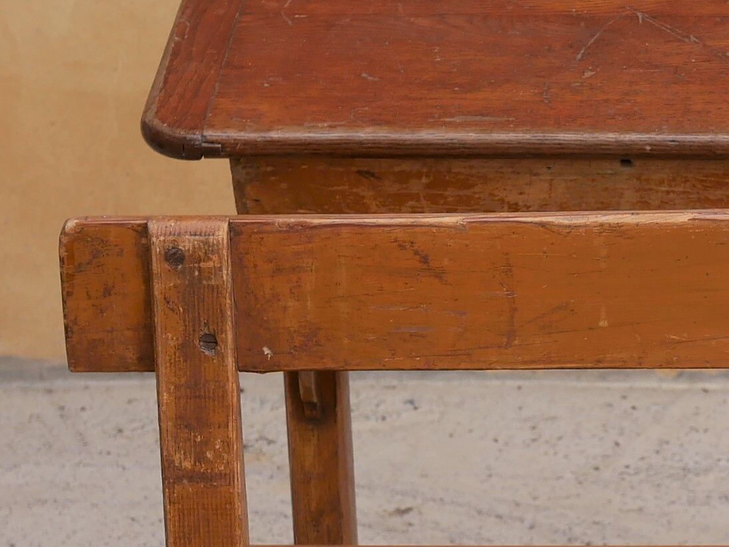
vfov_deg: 8.8
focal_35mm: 168
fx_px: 3540
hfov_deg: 11.6
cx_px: 730
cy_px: 420
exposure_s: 1/400
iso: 200
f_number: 3.5
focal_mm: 20
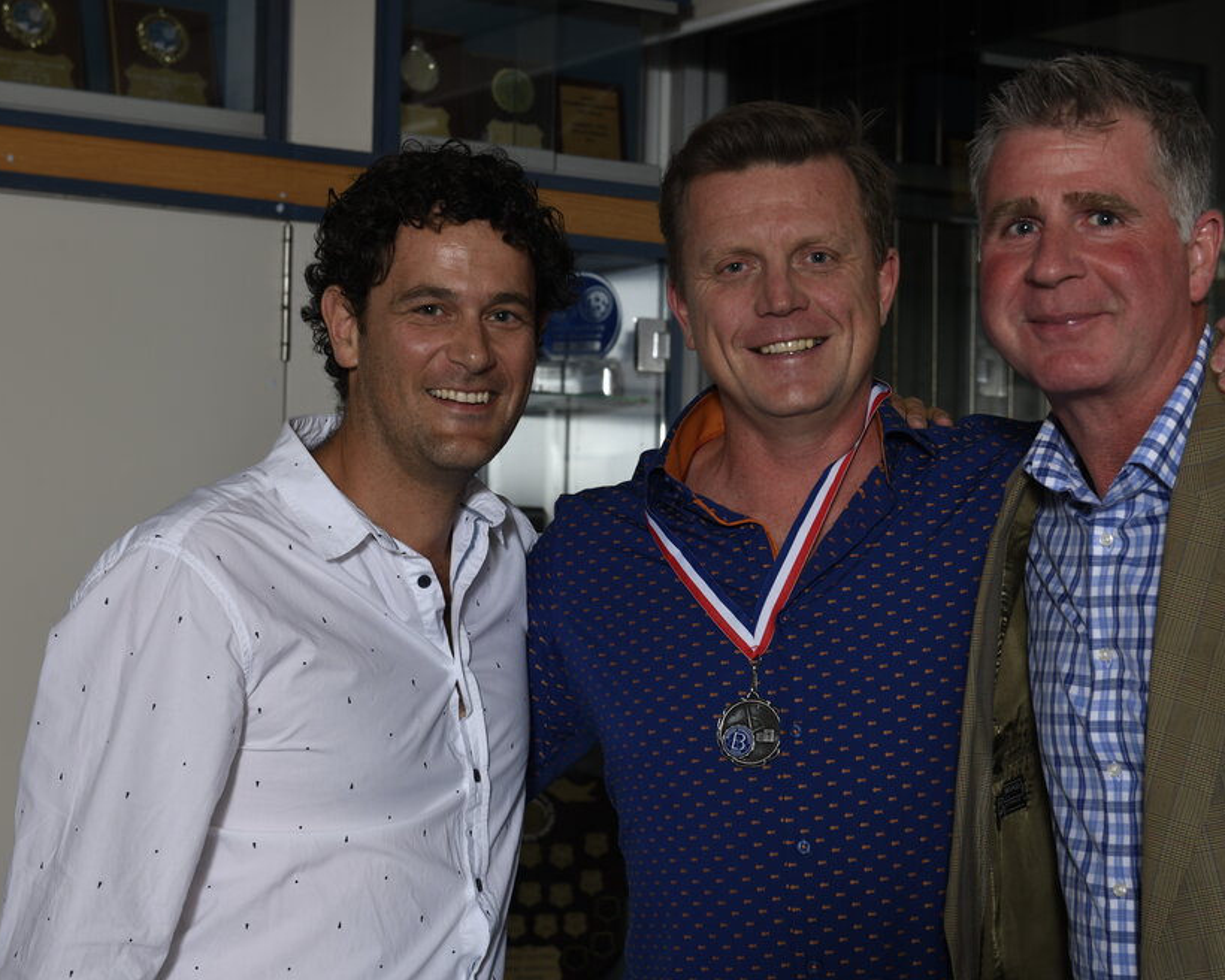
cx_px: 712
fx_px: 2900
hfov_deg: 23.8
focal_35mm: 80
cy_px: 486
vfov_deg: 19.2
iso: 320
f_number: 9
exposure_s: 1/125
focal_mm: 70
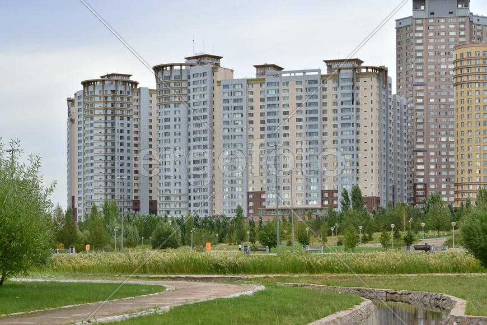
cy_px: 162
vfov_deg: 16.6
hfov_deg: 24.6
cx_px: 244
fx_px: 1116
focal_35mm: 82
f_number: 8
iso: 200
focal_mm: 55
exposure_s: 1/250
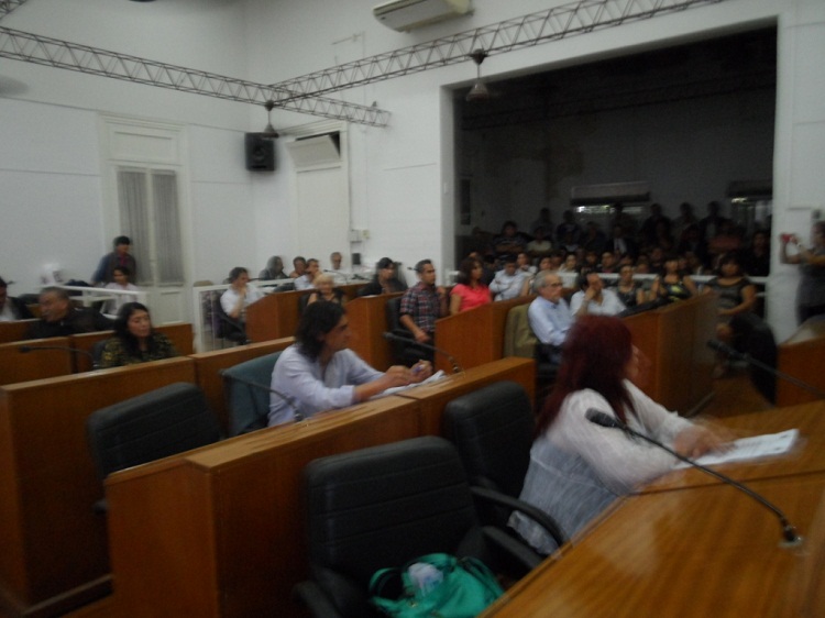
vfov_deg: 54.9
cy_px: 309
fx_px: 596
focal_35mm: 25
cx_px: 412
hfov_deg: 69.4
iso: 480
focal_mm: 4.5
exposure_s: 1
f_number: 9.2
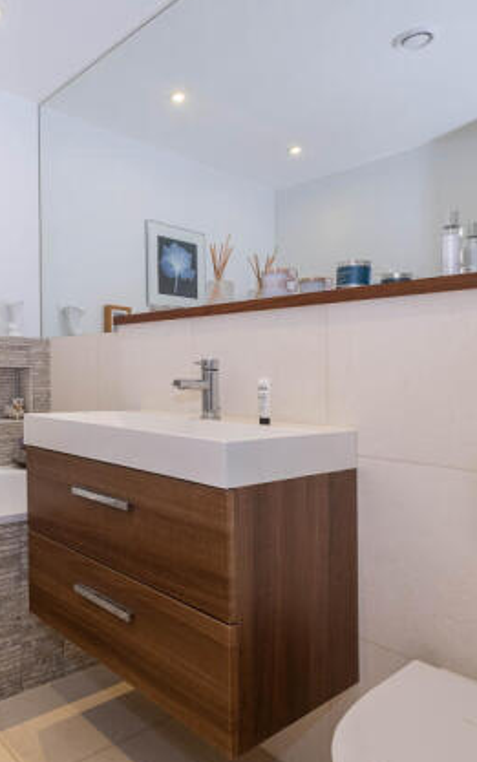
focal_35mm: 24
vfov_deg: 74.8
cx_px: 67
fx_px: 499
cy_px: 385
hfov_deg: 47.1
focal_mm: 10
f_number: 7.1
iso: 320
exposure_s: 1/6
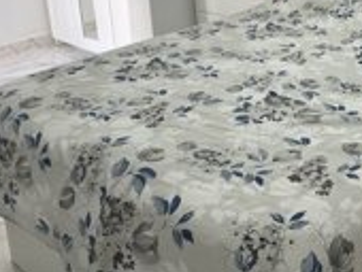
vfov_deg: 25.1
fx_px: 576
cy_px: -11
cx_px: 332
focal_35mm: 55
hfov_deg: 32.9
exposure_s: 1/121
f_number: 1.6
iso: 80
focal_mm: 4.2
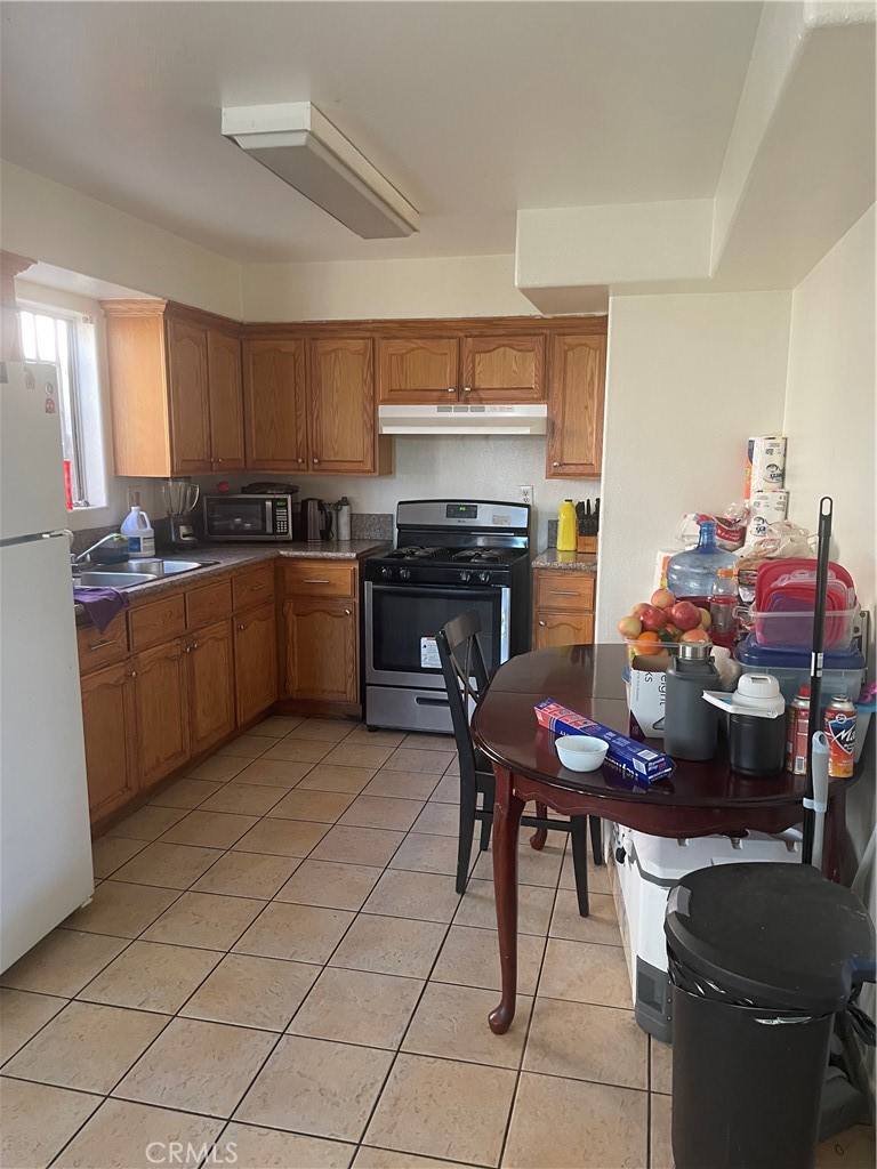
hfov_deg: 53.1
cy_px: 584
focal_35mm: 26
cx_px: 438
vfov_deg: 67.3
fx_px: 878
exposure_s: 1/60
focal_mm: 4.2
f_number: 1.6
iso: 200
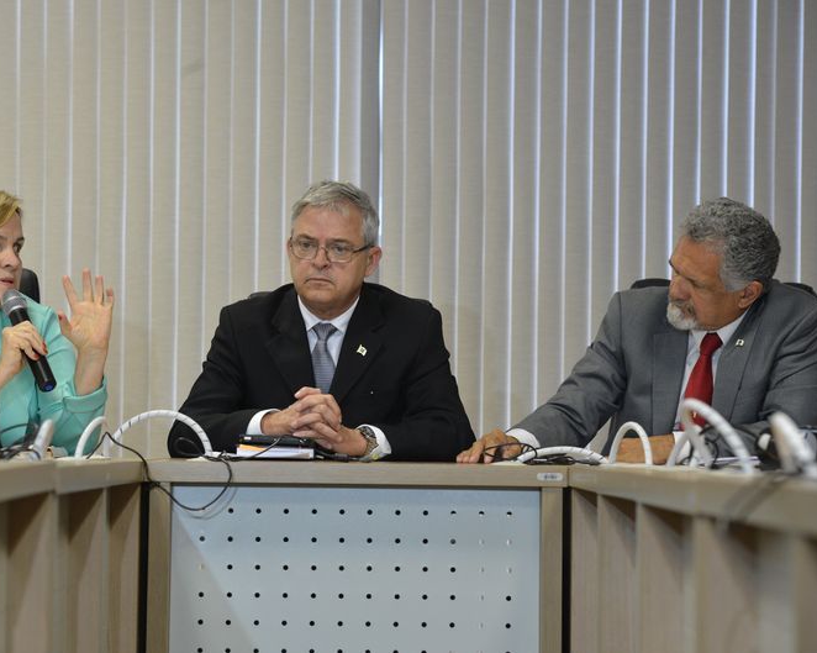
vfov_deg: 12.1
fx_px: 3070
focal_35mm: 127
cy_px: 327
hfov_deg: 15.2
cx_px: 369
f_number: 5
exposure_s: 1/80
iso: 2000
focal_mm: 112
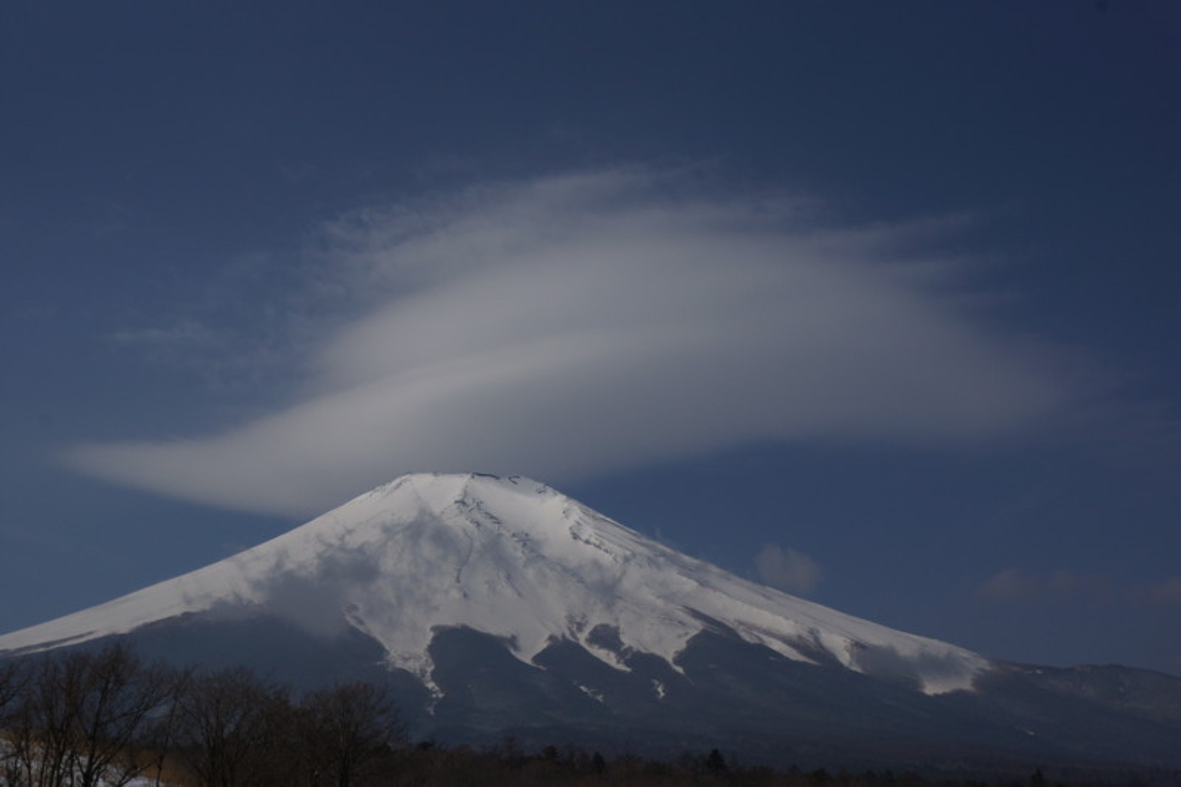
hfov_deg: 43.6
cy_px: 394
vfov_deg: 29.9
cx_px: 590
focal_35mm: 45
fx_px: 1476
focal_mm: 30
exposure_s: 1/1600
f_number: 11
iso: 200
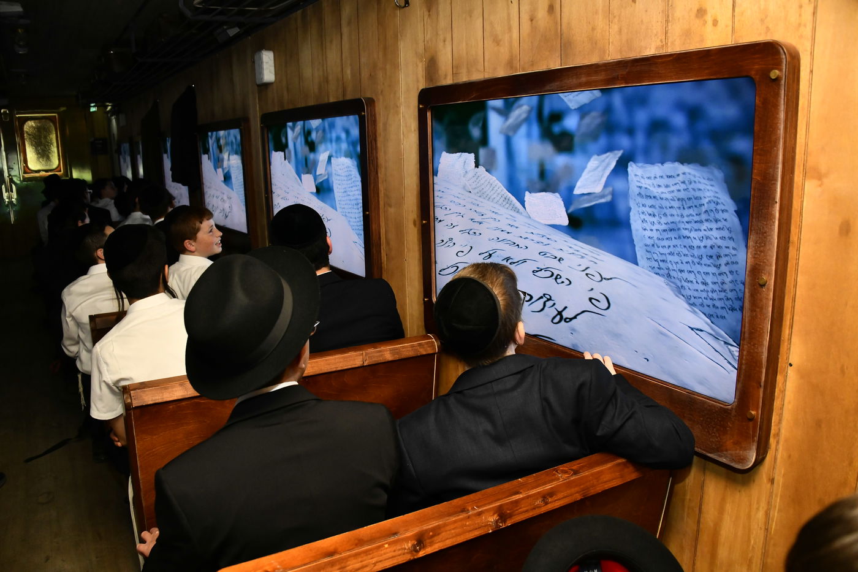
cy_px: 286
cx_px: 429
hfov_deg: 65.5
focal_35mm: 28
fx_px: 667
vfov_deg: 46.4
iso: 1600
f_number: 5.6
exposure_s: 1/100
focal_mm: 28
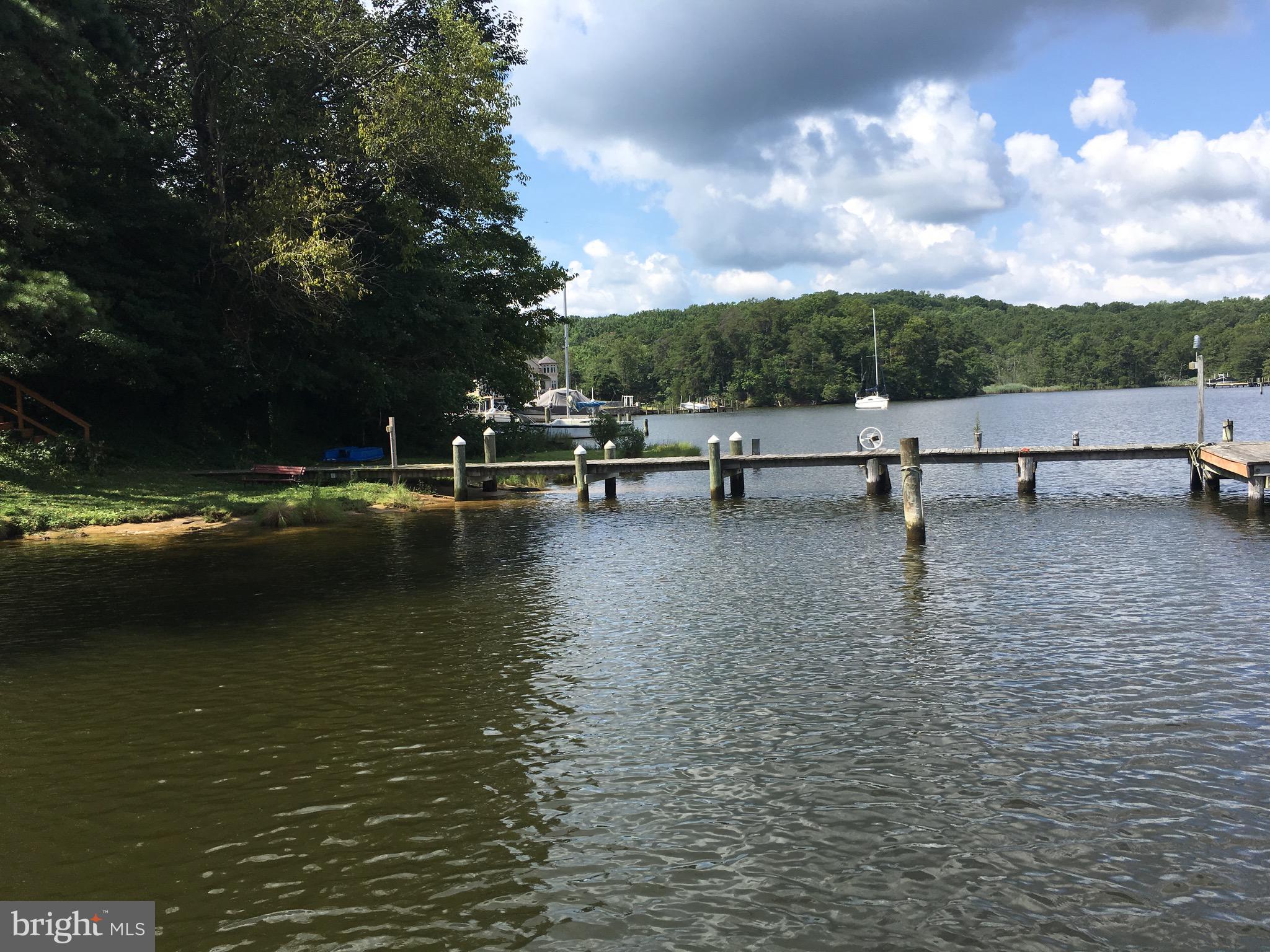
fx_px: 1064
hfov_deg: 61.7
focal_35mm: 29
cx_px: 635
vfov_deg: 48.2
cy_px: 476
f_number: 2.2
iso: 25
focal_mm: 4.15
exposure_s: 1/1374
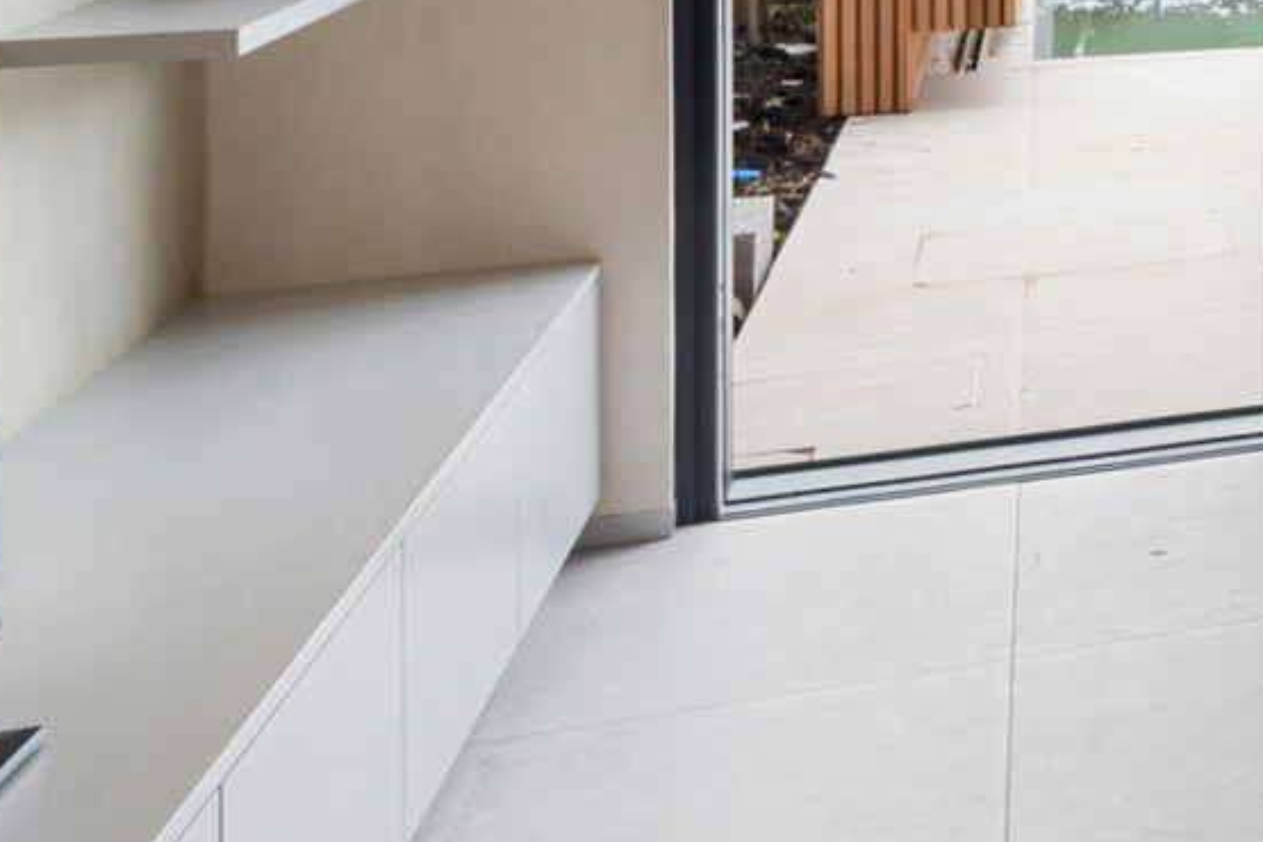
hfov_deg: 19.4
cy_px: -339
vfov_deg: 17.8
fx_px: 2456
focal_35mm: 70
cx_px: 2420
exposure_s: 1/25
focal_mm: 18
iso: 400
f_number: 11
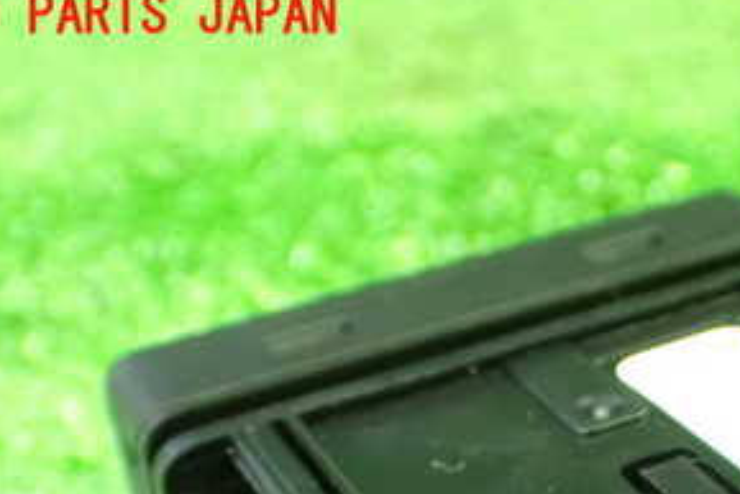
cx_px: 640
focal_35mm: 82
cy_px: 561
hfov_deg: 24.2
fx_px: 1686
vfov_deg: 16.1
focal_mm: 6.83
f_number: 2.7
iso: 1600
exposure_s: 1/25
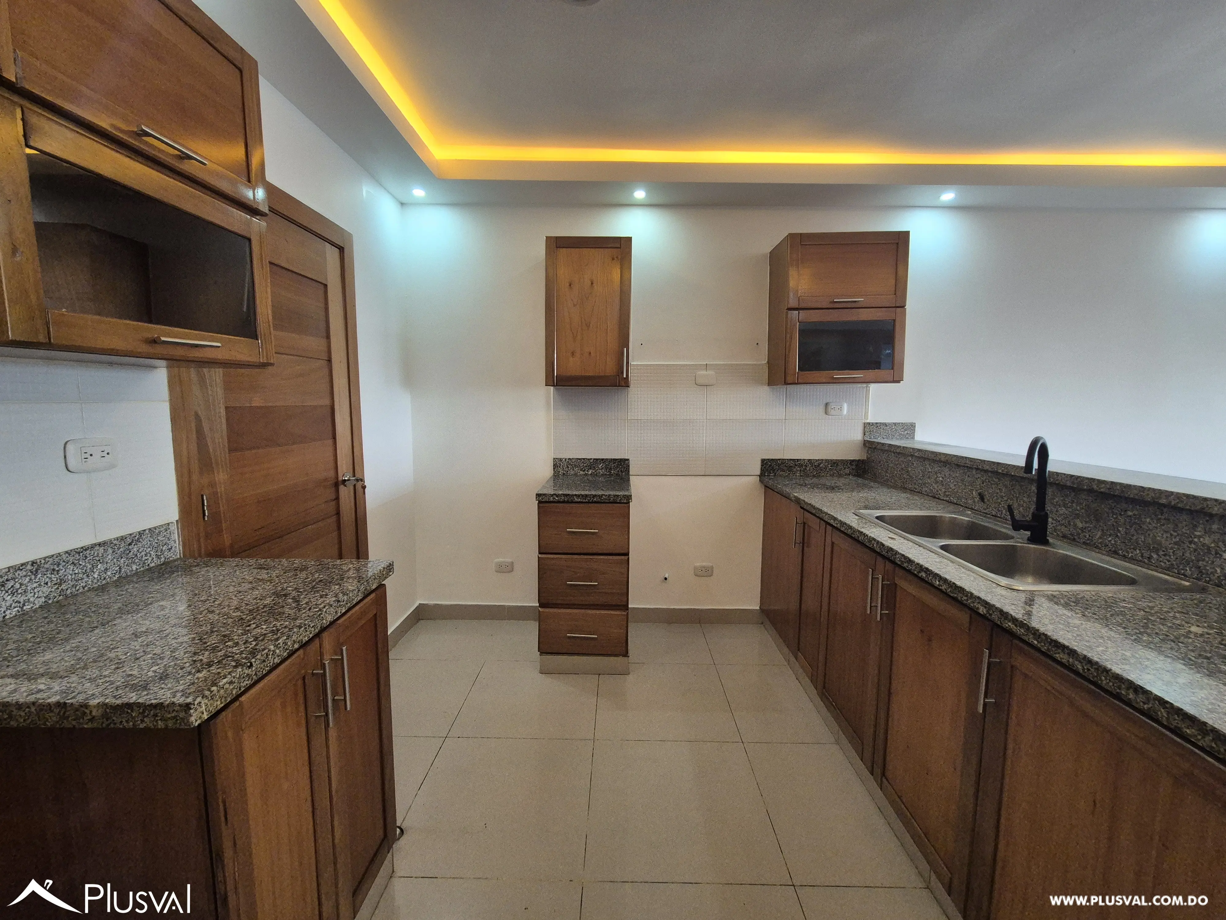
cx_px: 613
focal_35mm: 13
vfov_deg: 89.9
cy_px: 460
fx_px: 460
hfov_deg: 106.2
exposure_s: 1/60
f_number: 2.2
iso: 500
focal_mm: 2.2
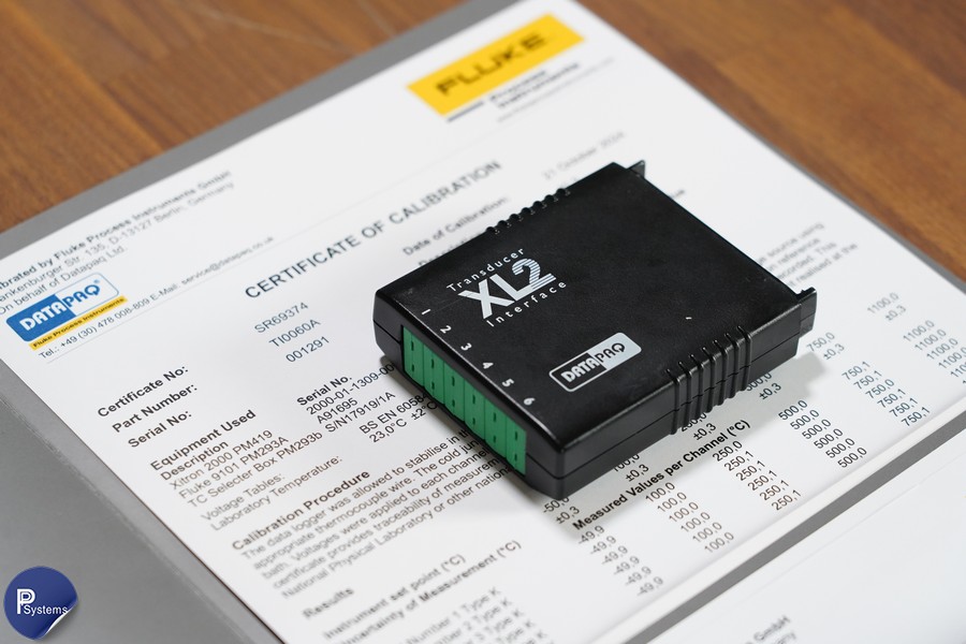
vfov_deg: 13.0
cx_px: 483
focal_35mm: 105
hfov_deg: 19.5
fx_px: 2817
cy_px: 322
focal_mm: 105
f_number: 5.6
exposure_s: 1/125
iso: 3200
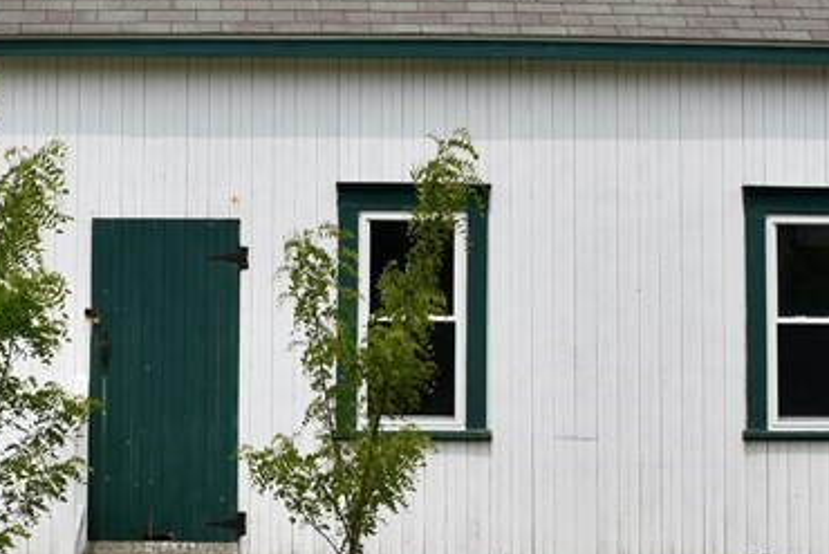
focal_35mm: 83
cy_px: 230
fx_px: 1912
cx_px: 255
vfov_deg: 16.5
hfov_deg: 24.3
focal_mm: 20
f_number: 8
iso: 160
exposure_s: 1/500
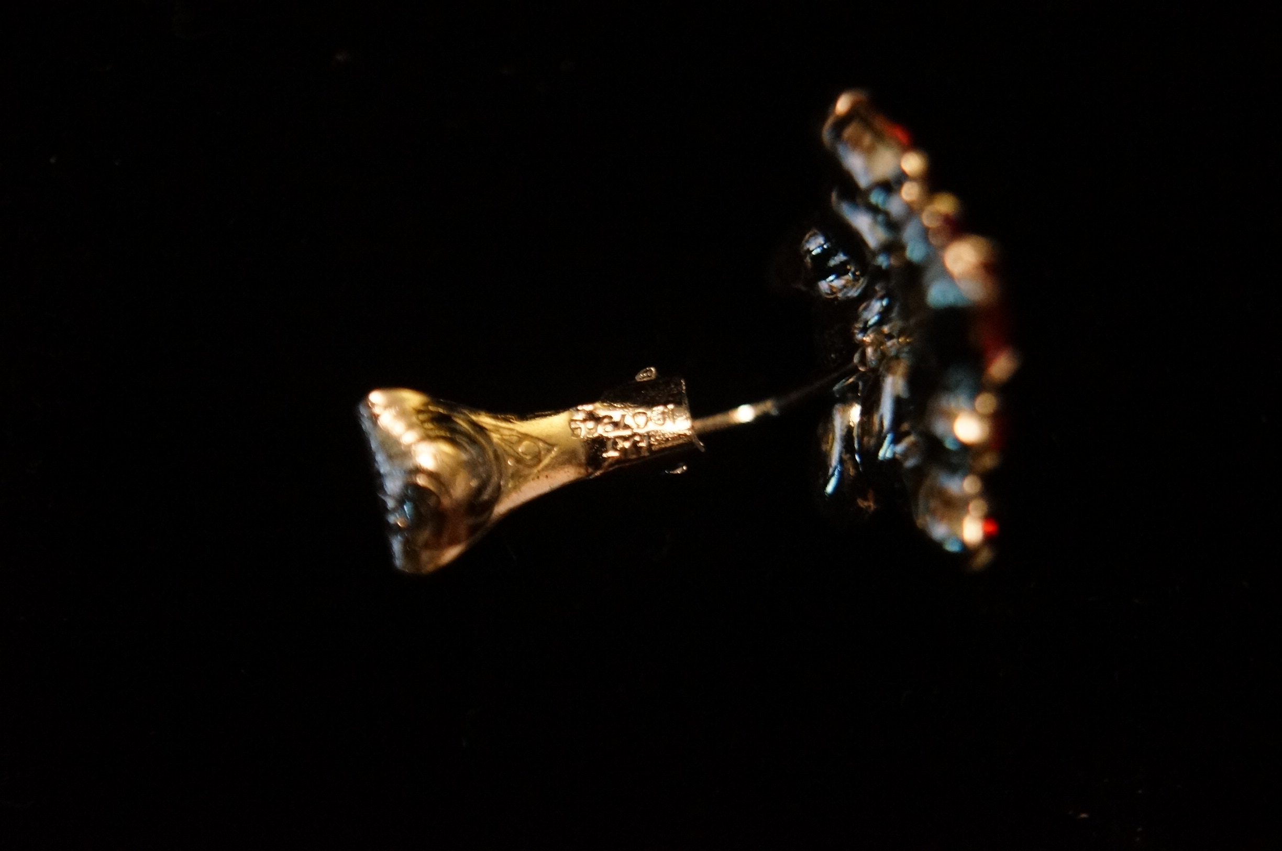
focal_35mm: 82
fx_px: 2933
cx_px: 641
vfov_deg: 16.5
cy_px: 426
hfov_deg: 24.7
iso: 3200
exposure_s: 1/40
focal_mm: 55
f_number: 5.6
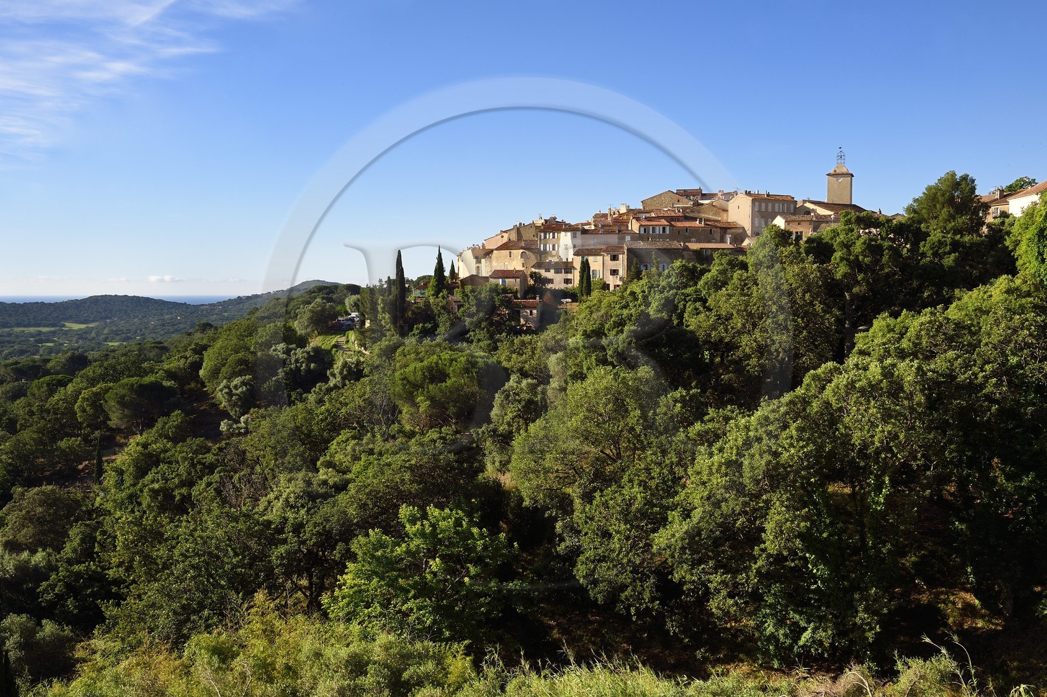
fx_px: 1105
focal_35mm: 38
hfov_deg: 50.7
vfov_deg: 35.0
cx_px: 524
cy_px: 348
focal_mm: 38
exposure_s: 1/320
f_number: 14
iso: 400
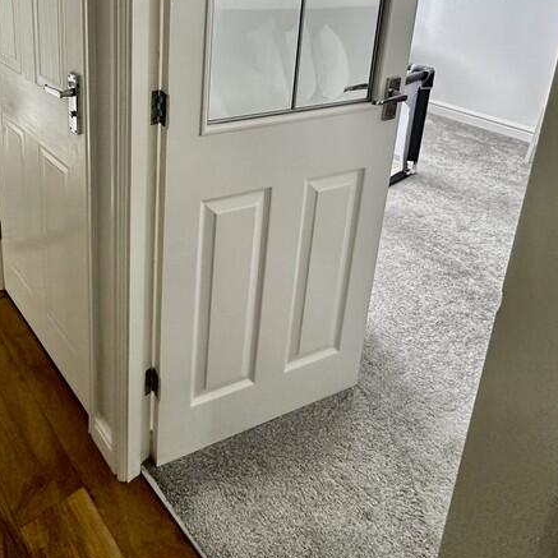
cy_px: 74
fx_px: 529
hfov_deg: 53.8
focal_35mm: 29
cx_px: 160
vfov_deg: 50.4
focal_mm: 2.22
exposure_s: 1/94
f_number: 2.2
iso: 320
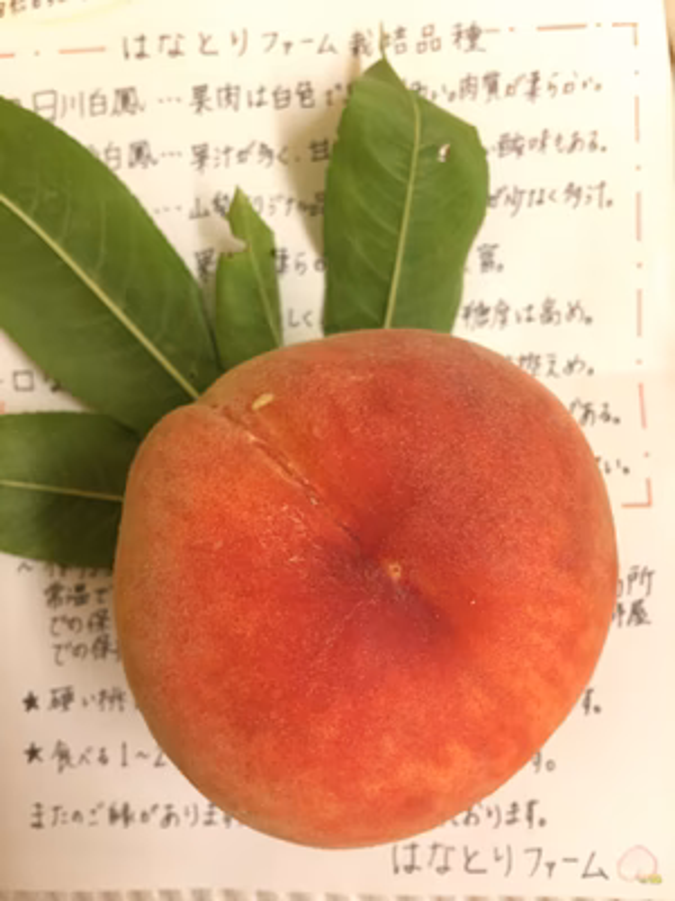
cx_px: 338
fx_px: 754
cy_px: 450
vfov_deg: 61.7
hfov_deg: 48.2
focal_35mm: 29
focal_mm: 4.15
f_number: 2.2
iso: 100
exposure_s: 1/4
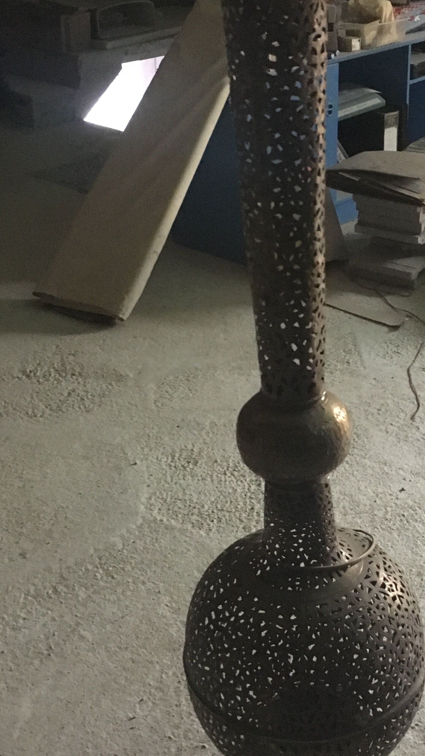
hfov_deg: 23.7
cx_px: 311
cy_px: 346
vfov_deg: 41.3
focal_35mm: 50
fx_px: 1002
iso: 320
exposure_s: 1/17
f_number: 2.2
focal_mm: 4.15
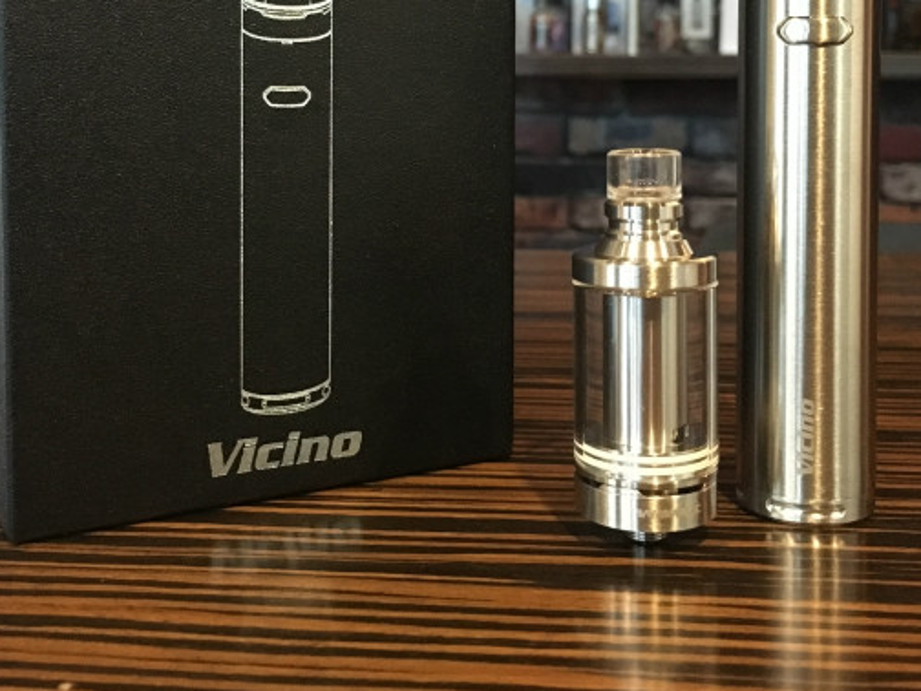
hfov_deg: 41.2
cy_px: 152
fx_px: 1224
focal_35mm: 46
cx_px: 457
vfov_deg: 30.8
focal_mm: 4.15
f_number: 2.2
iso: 320
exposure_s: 1/17
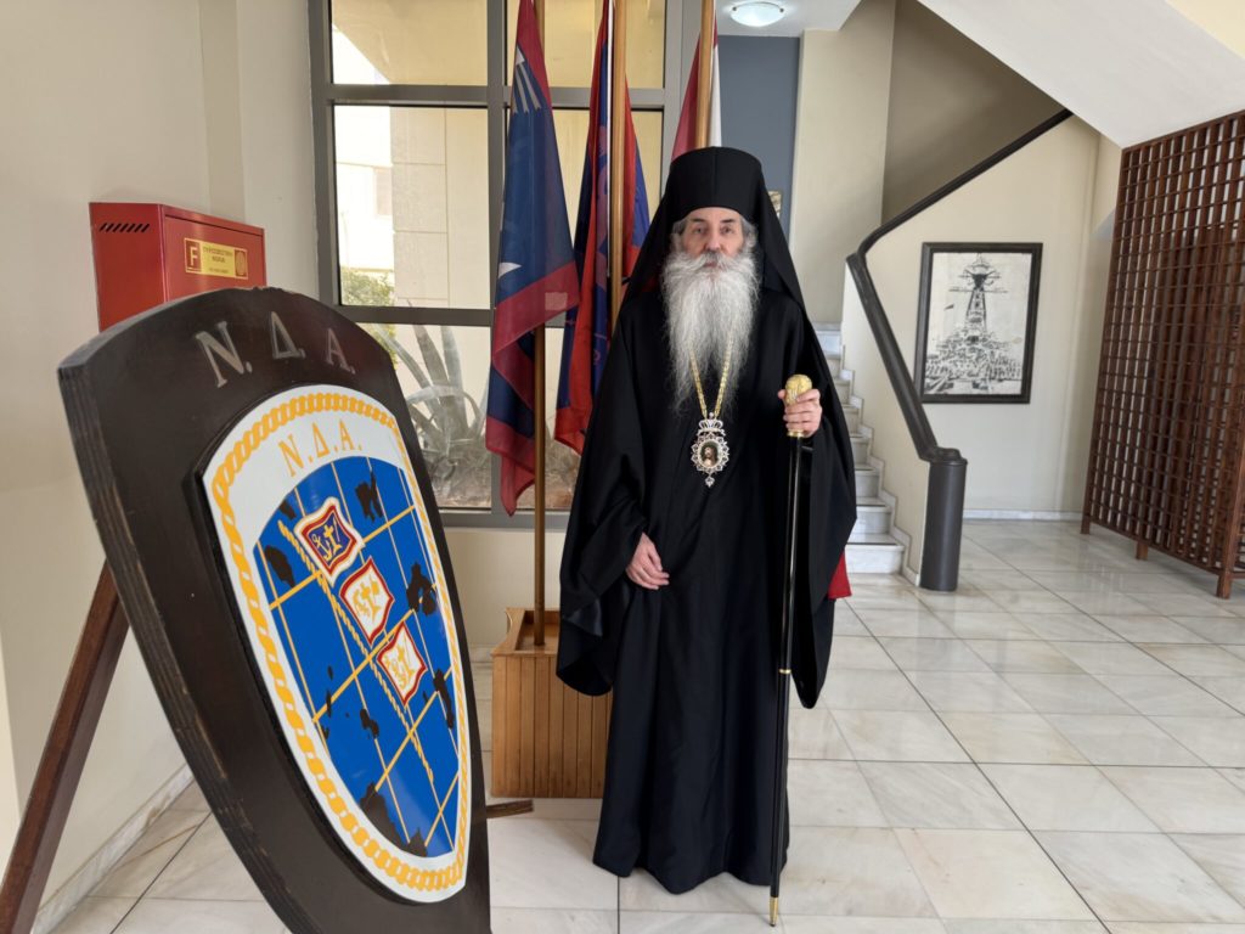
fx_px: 863
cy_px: 467
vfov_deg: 56.8
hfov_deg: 71.6
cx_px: 622
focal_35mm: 24
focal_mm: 6.76
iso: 80
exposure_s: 1/121
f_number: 1.78
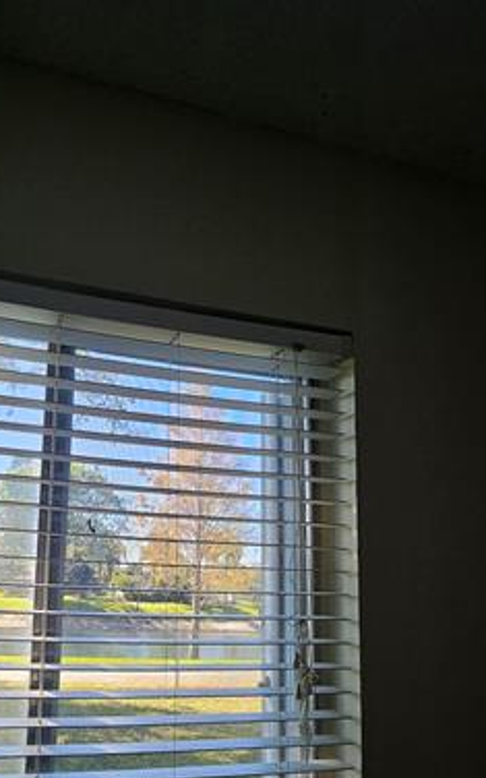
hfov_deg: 52.0
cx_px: 105
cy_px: 538
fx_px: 466
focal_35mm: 22
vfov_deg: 76.3
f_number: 2.2
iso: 32
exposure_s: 1/120
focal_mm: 1.7
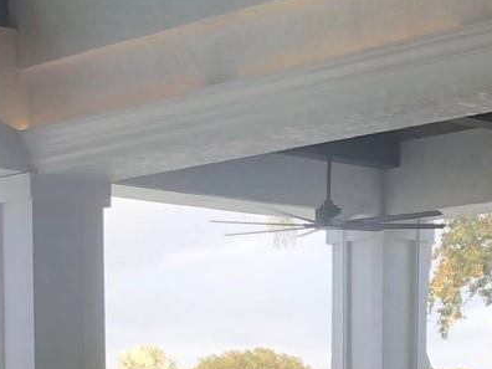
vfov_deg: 12.4
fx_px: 1606
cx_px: 165
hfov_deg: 17.4
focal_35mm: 113
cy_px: 581
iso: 40
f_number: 1.8
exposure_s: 1/120
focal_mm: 3.99
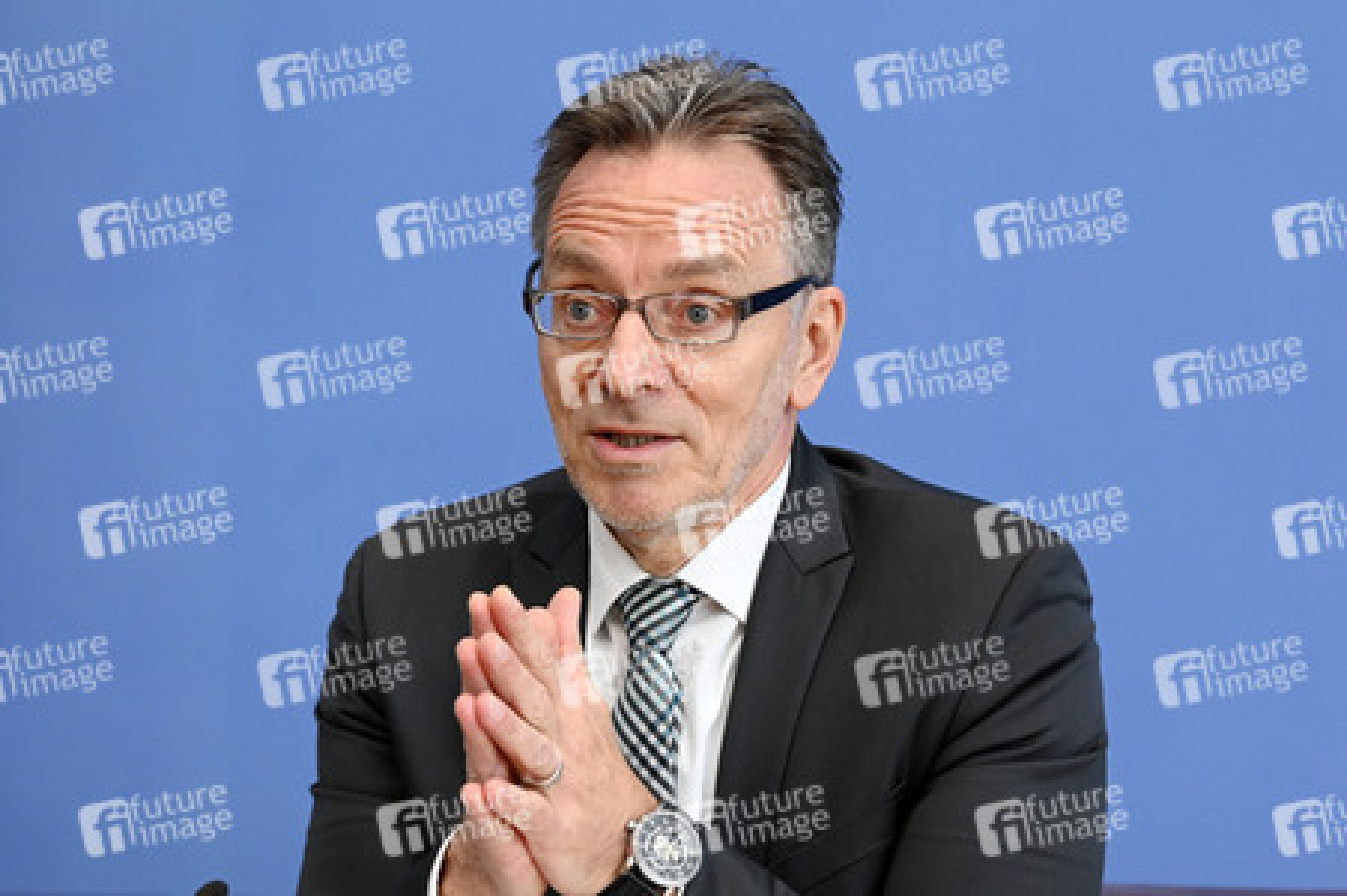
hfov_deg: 17.7
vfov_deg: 11.8
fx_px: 4337
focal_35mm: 116
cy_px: 448
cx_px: 674
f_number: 5.6
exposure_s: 1/640
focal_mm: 116
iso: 3200
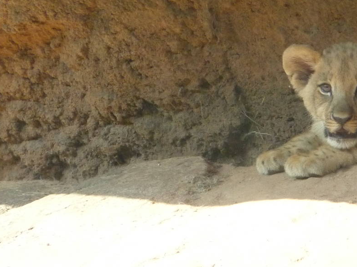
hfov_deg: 3.8
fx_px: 5393
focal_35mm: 523
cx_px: 339
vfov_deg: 2.8
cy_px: 49
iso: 400
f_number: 4.9
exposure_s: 1/250
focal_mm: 44
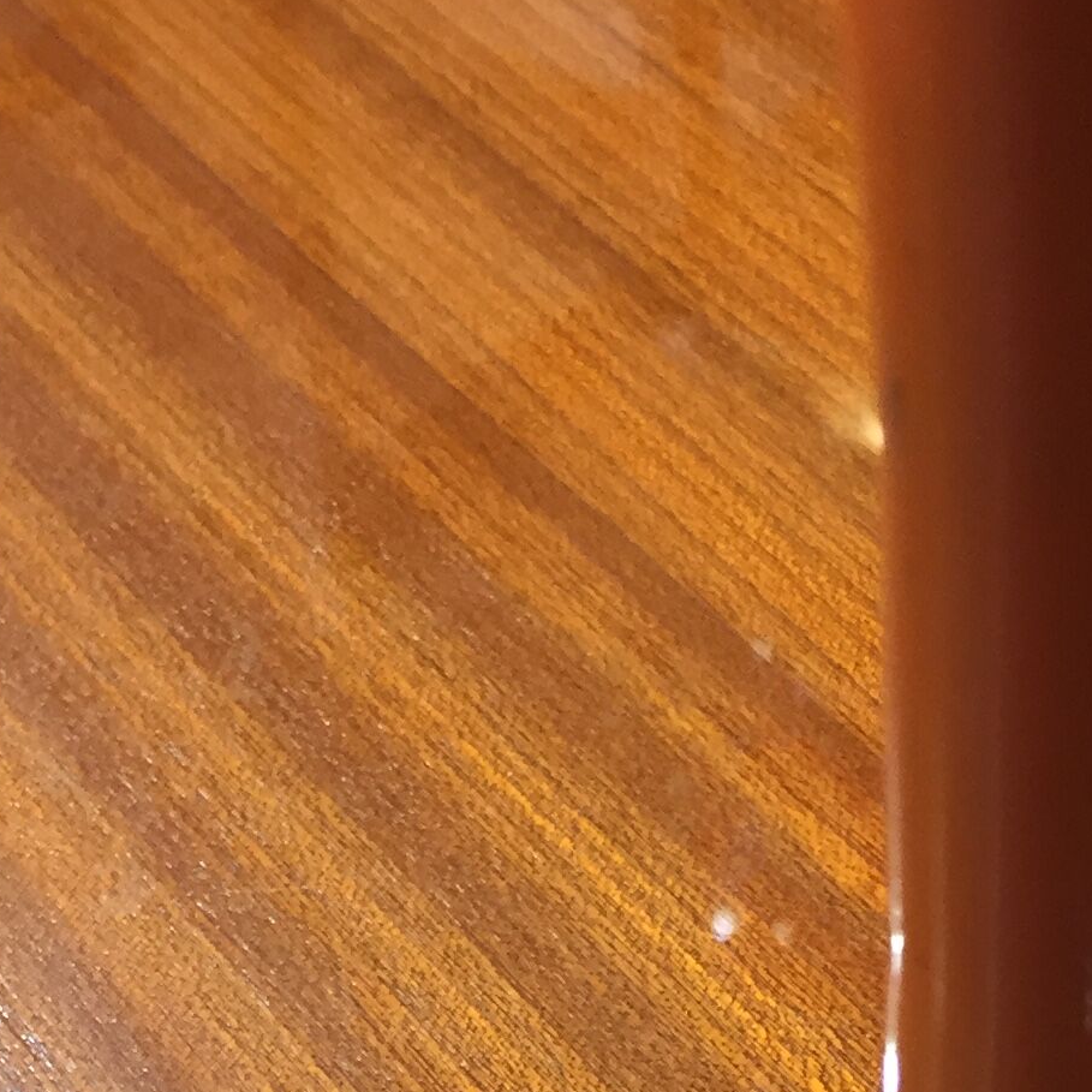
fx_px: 3284
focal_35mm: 92
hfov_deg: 18.8
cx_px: 703
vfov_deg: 17.8
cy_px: 1370
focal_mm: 4.15
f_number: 2.2
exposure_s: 1/33
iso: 100
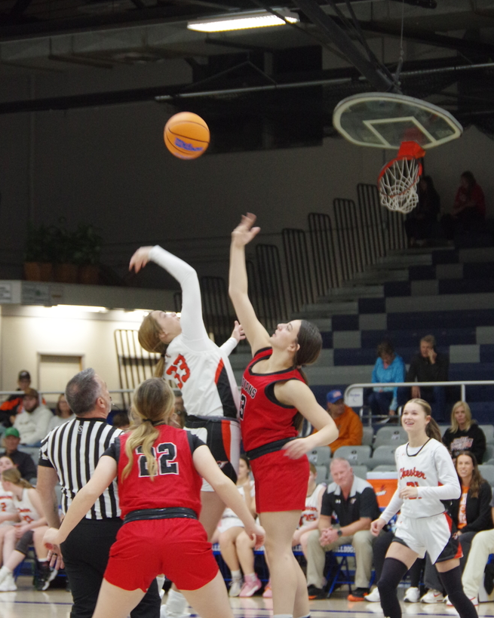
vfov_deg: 12.4
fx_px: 2833
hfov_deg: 10.0
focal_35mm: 155
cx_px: 245
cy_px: 358
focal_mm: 88
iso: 3200
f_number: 5.6
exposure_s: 1/125
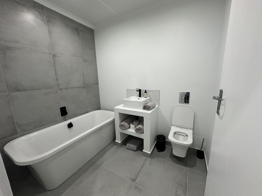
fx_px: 106
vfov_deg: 85.7
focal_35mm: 14
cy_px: 98
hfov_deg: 102.1
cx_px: 131
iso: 250
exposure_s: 1/100
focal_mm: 2.22
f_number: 2.2
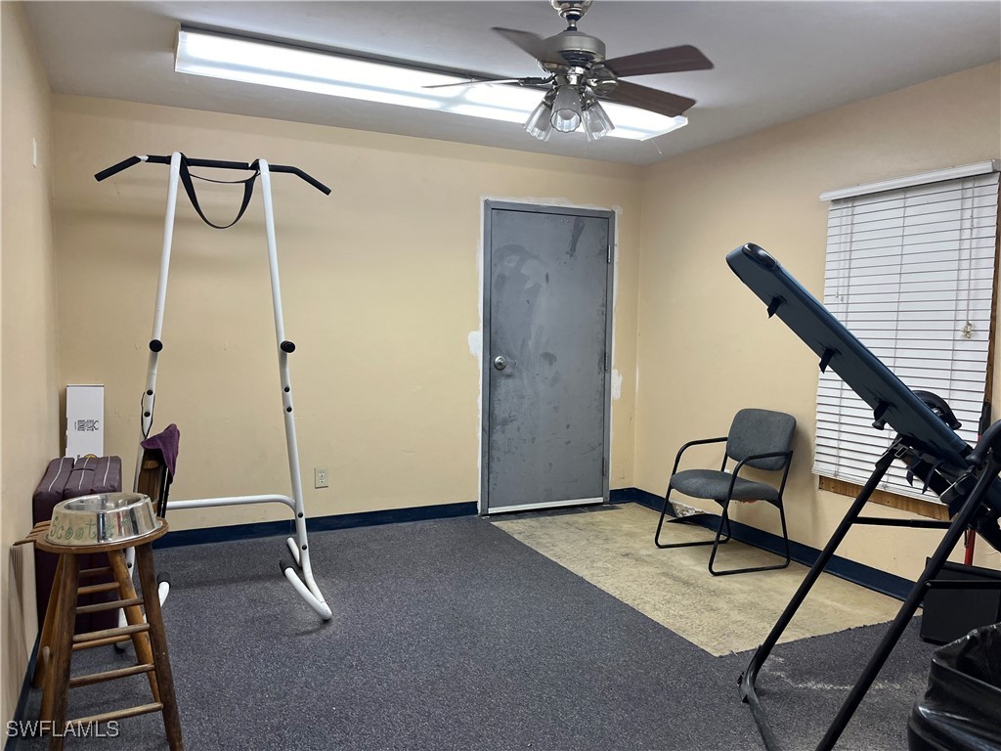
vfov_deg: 53.1
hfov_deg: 67.3
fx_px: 752
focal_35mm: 26
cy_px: 376
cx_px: 500
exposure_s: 1/120
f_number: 1.6
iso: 100
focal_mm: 5.1
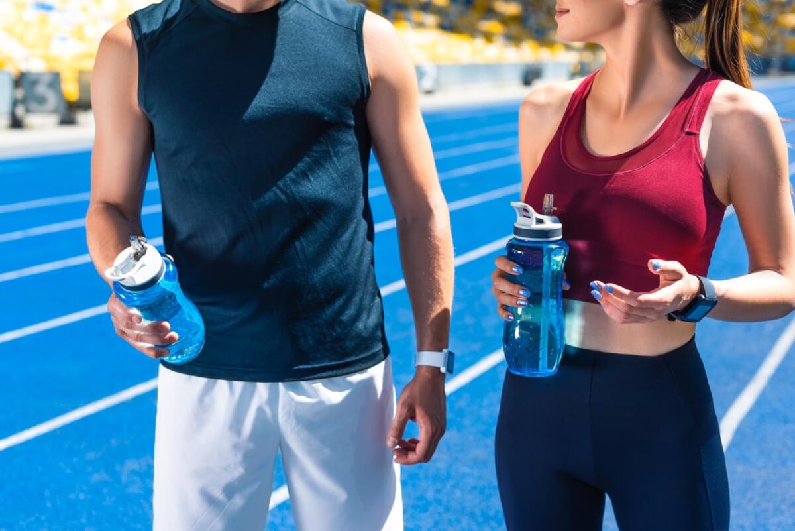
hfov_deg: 39.6
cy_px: 266
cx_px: 398
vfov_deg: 27.0
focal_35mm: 50
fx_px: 1105
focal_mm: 50
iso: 100
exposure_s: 1/1000
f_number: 3.5
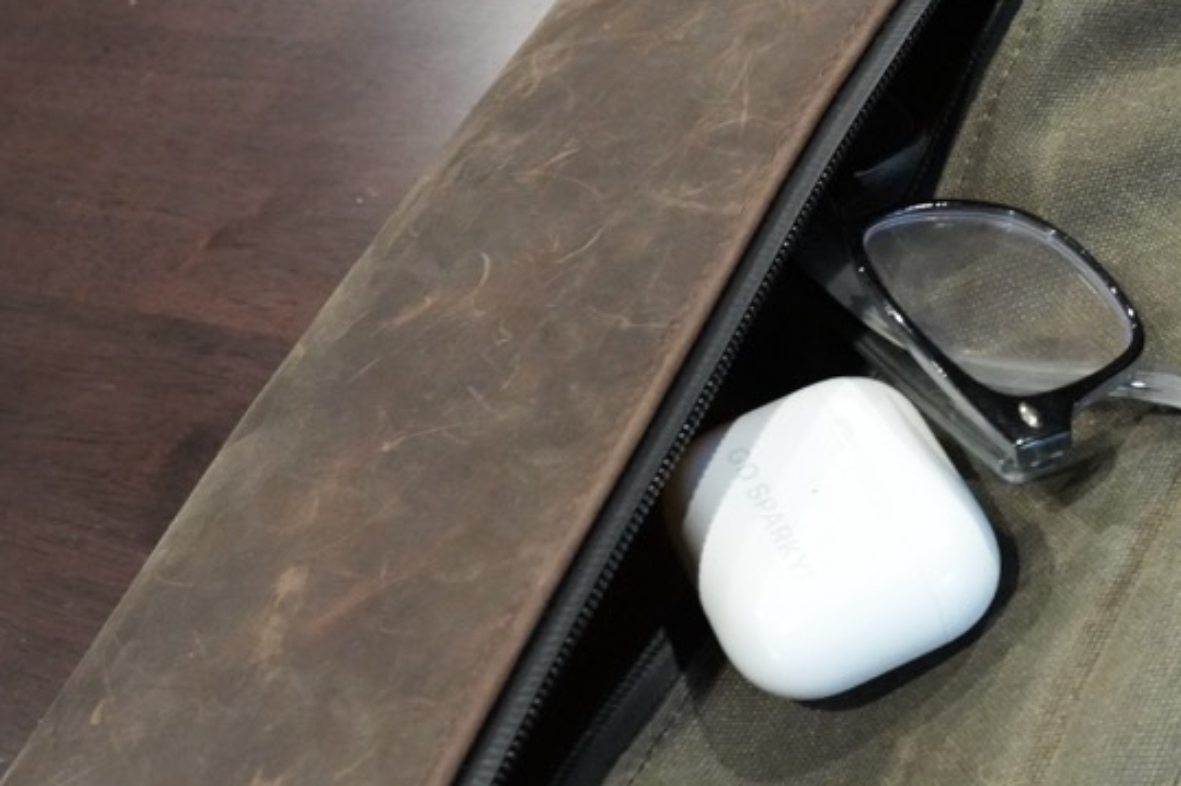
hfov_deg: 33.2
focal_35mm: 57
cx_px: 1069
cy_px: 730
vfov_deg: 23.1
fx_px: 1869
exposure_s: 1/30
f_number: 9
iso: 8000
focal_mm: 24
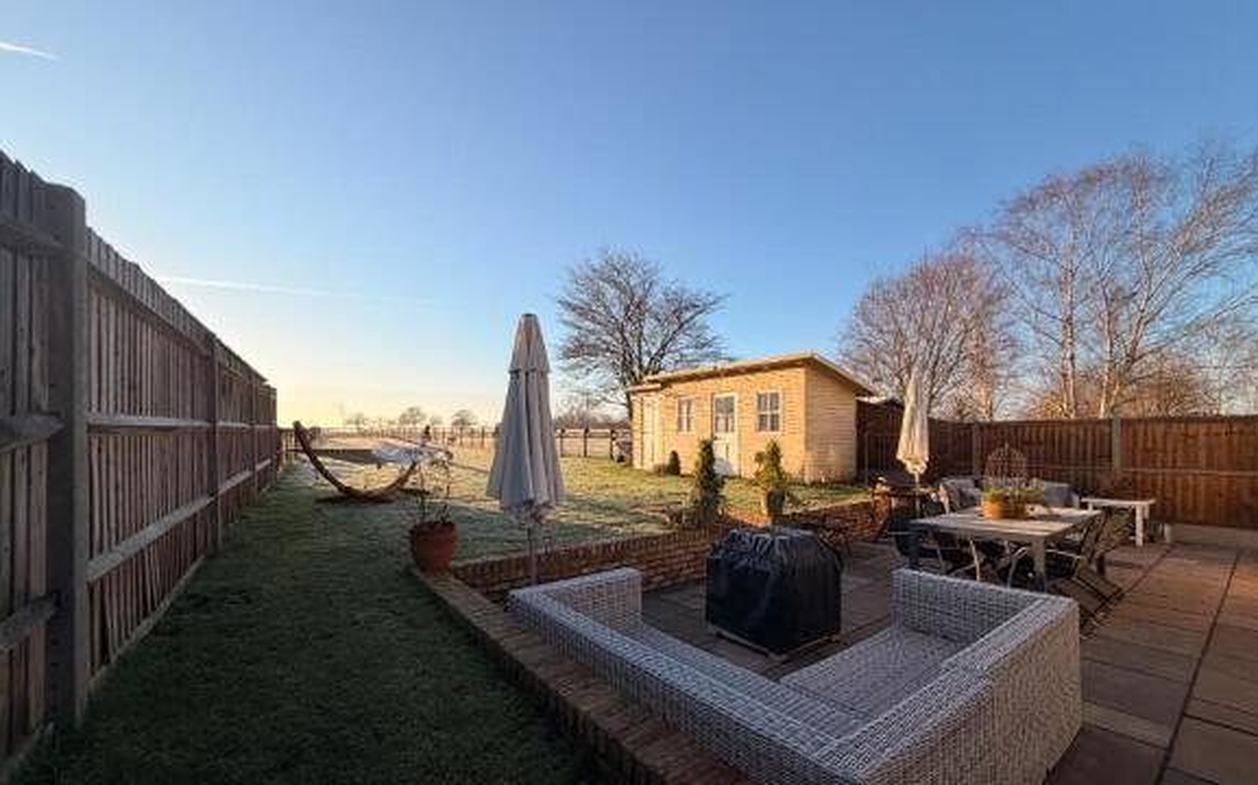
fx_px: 514
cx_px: 633
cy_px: 442
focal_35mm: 15
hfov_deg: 101.5
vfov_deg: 74.4
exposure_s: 1/651
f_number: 2.2
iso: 40
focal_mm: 2.22
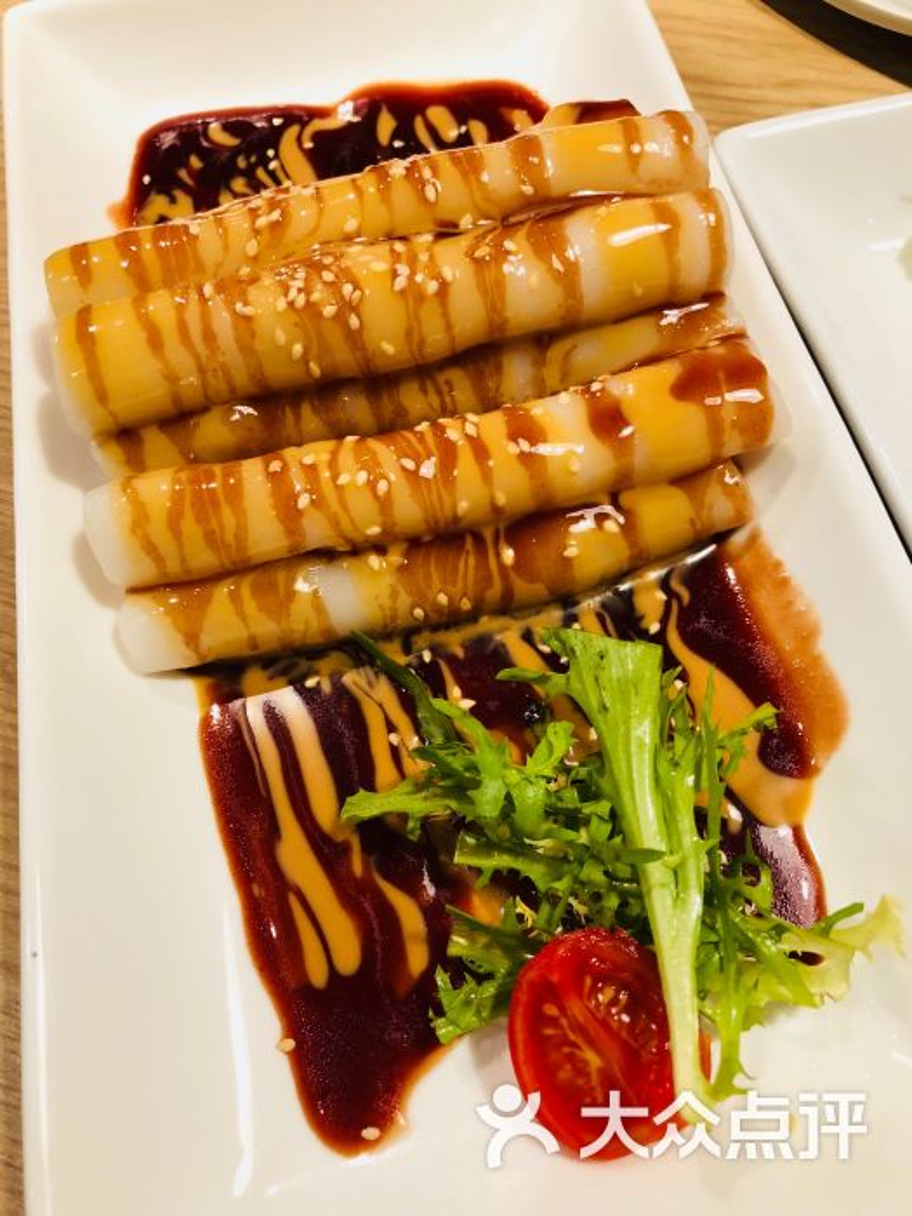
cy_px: 608
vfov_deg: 63.4
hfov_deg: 49.7
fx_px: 984
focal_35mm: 28
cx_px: 456
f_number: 1.8
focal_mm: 3.99
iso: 50
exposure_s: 1/15
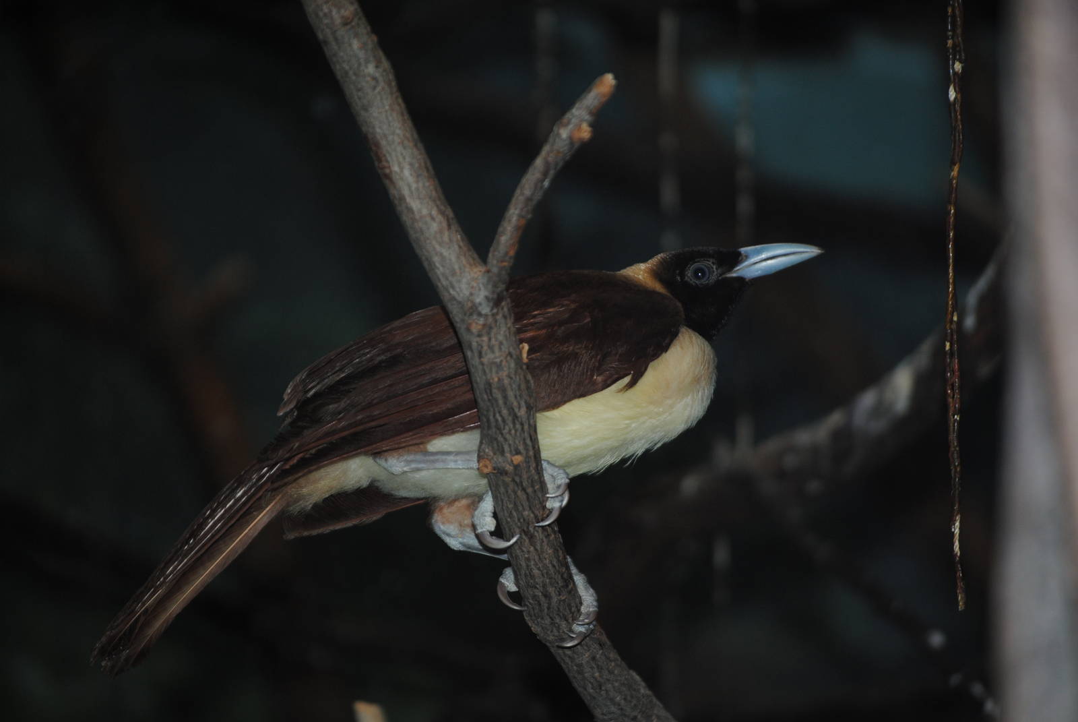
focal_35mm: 180
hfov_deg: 11.4
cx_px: 539
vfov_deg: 7.7
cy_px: 361
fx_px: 5396
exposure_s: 1/60
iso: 200
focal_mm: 120
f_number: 4.8
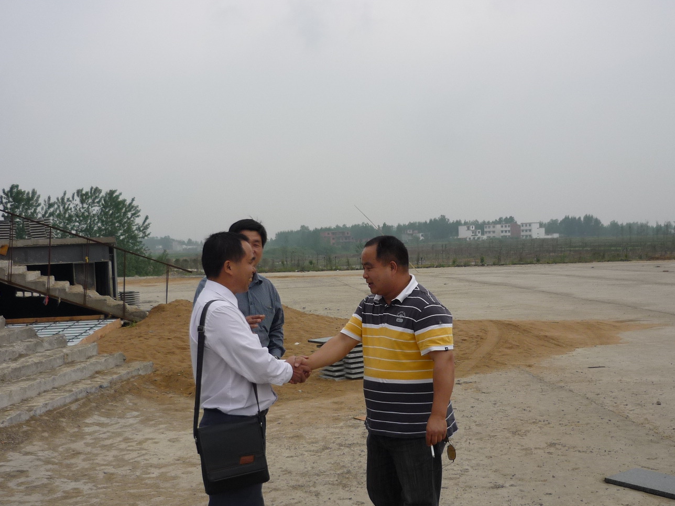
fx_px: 799
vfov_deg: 35.1
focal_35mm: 41
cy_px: 290
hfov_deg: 45.7
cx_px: 373
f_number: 2.8
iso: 100
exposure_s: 1/500
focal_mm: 5.5
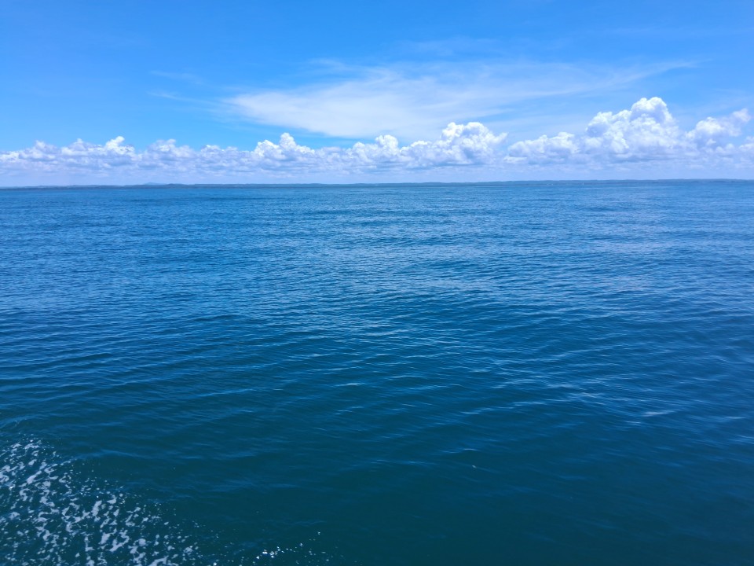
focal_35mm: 26
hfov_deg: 67.3
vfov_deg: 53.1
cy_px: 283
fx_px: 566
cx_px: 377
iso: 25
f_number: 1.8
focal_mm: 3.98
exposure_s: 1/617
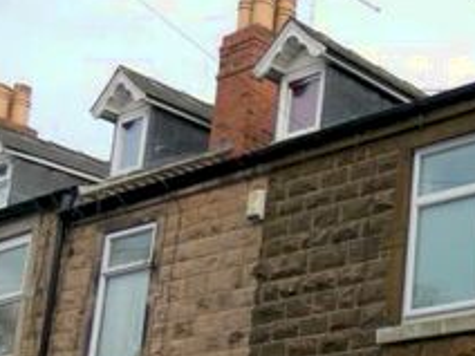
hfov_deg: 22.4
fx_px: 906
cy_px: 431
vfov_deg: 20.7
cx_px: 769
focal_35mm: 66
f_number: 2.8
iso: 80
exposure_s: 1/400
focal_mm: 3.6
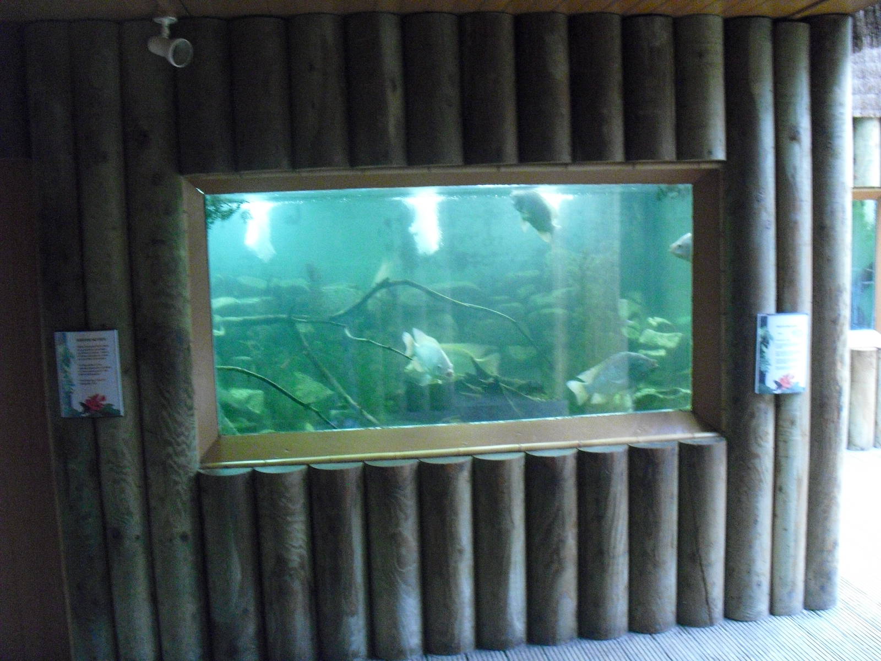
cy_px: 330
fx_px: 916
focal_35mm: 36
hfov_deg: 51.4
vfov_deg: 39.7
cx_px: 440
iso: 800
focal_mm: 6.3
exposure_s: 1/40
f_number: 3.1
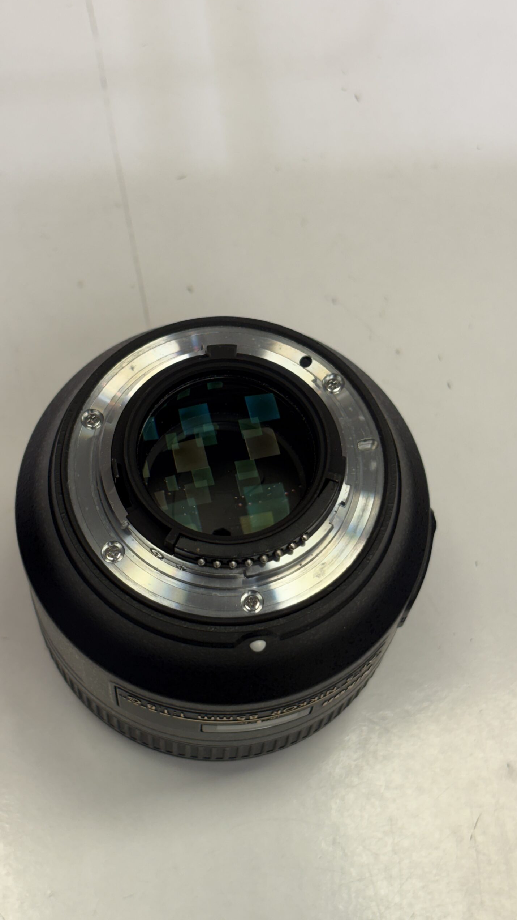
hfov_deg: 21.1
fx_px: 1389
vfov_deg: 36.6
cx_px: 232
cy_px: 458
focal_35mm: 57
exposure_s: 1/50
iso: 25
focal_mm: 5.96
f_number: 1.6
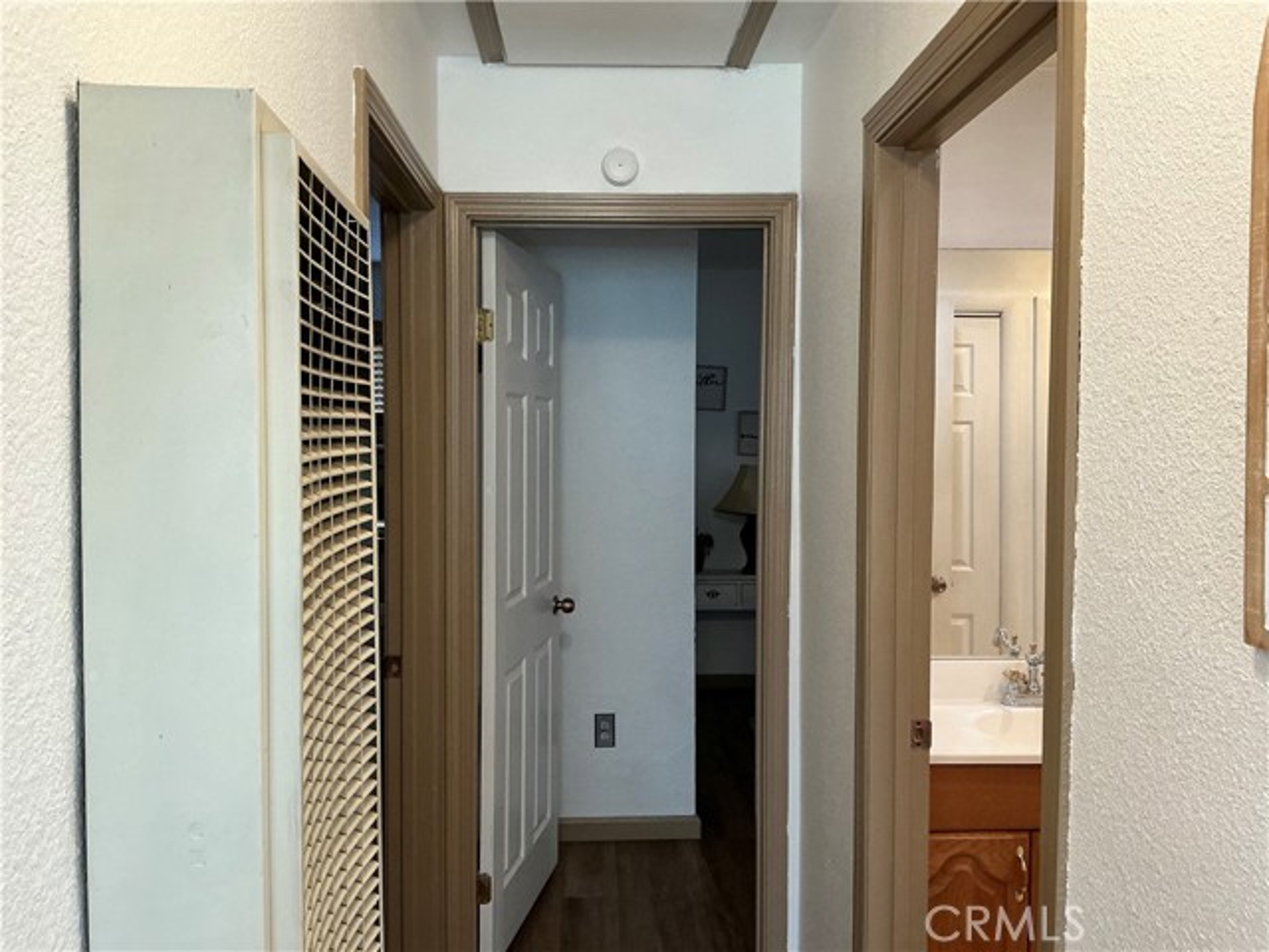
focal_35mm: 28
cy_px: 476
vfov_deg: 49.7
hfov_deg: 63.4
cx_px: 634
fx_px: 1026
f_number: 1.8
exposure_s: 1/60
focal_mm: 3
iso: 100
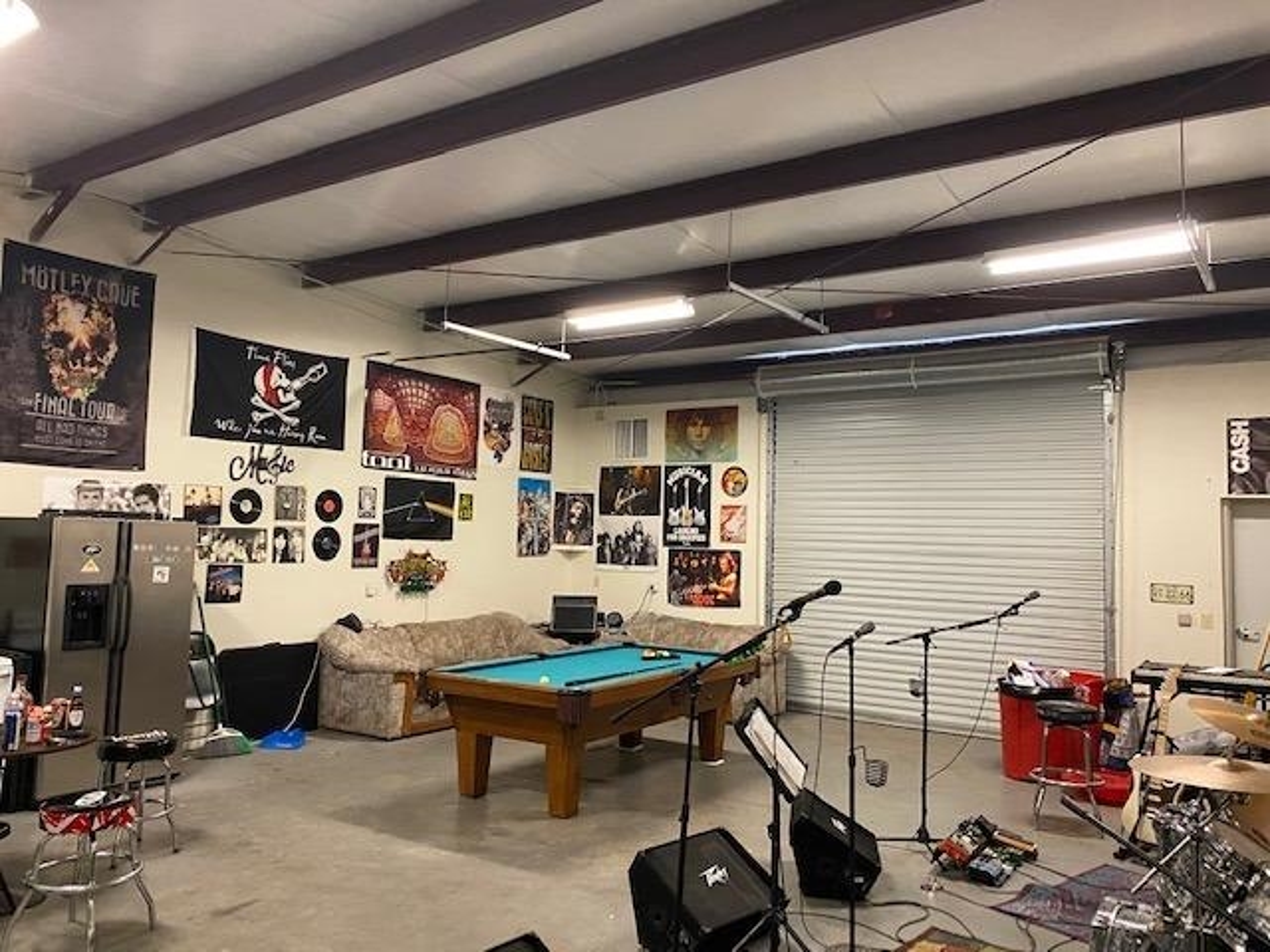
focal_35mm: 26
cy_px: 476
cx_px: 635
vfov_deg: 53.1
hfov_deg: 67.3
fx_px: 954
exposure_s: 1/60
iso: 500
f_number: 1.8
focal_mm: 4.25
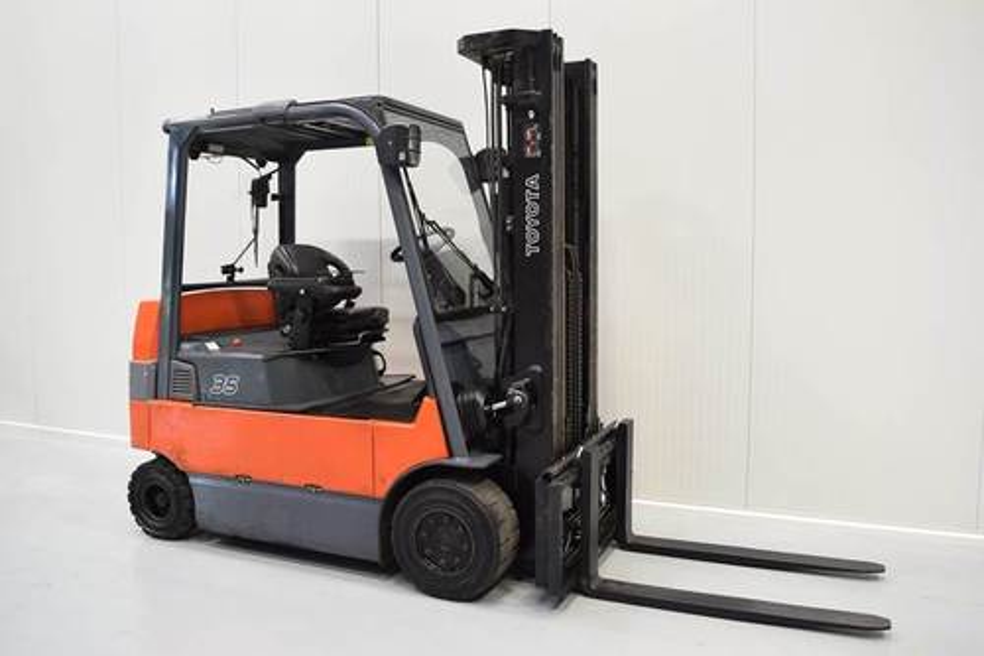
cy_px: 328
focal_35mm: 30
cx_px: 492
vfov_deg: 43.6
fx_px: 820
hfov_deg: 61.9
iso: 800
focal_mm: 20
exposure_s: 1/25
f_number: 5.6
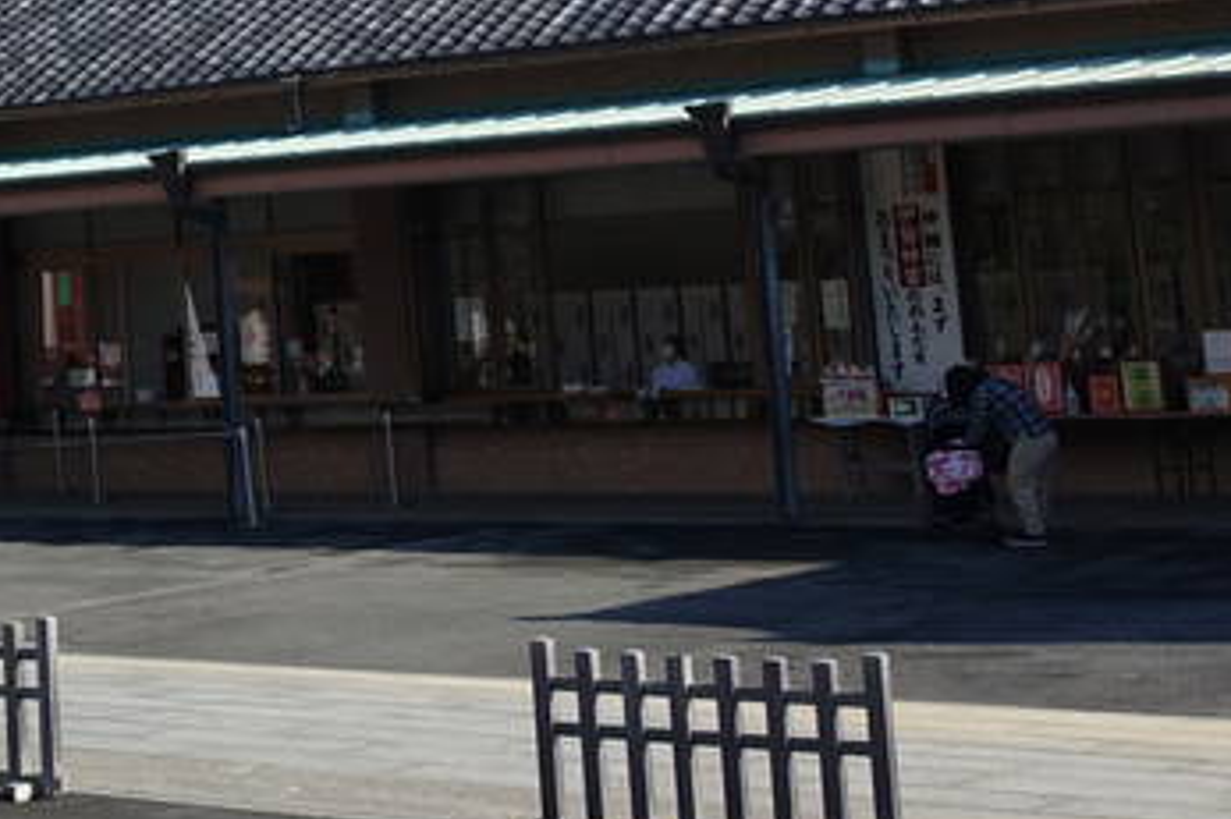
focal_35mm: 90
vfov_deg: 14.9
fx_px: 3076
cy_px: 21
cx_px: -770
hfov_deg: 19.0
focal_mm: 9.4
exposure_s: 1/640
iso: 125
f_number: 5.6
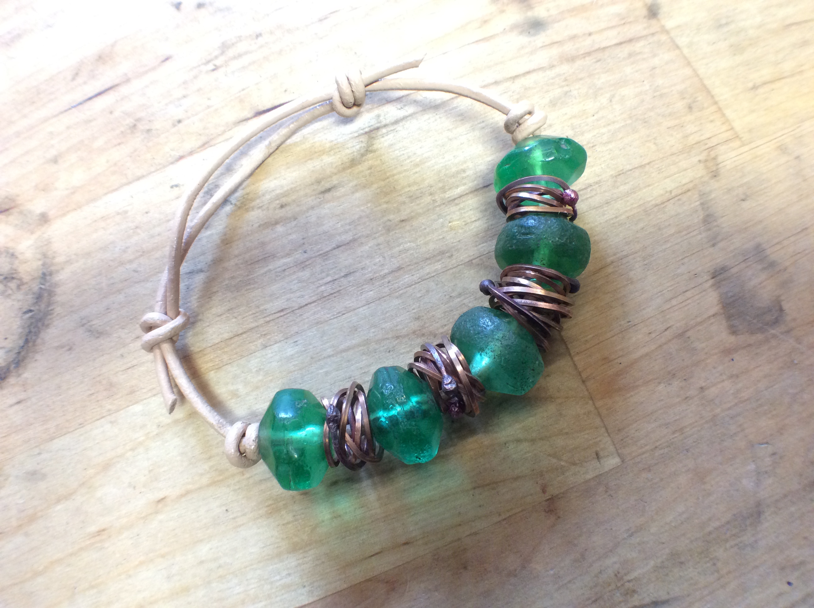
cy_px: 304
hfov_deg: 56.9
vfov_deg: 44.1
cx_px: 407
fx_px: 751
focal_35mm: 32
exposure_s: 1/25
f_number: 2.4
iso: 160
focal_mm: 3.3
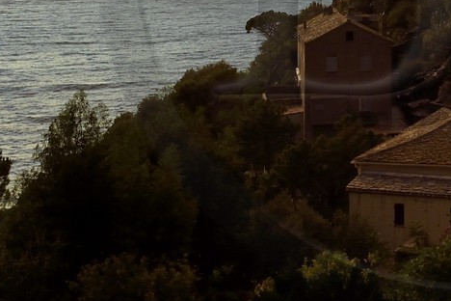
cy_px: -63
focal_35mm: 82
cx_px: 486
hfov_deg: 23.4
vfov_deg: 16.0
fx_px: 1027
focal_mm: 24
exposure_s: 1/125
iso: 640
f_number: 11
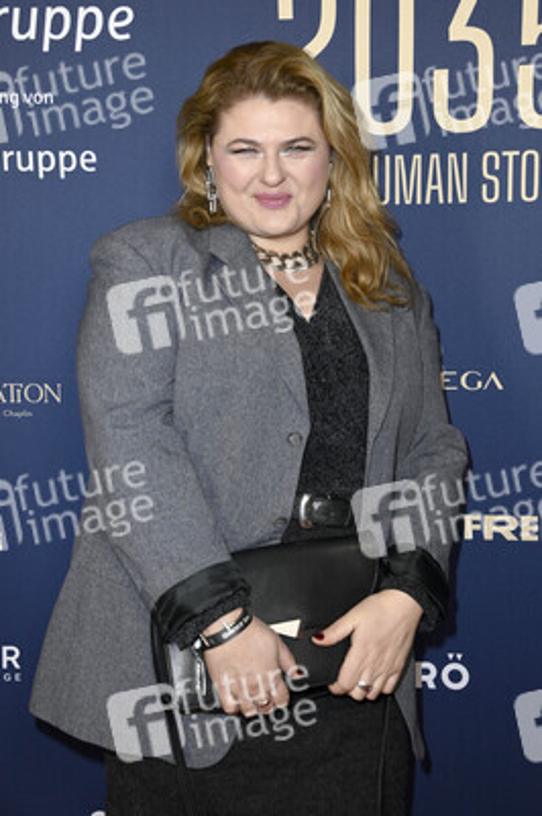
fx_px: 1470
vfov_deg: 31.0
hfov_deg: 20.9
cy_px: 408
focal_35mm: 65
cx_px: 271
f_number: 5.6
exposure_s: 1/250
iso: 500
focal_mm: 65
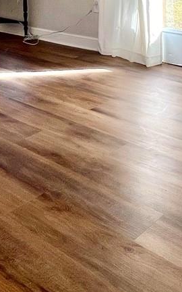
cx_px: 87
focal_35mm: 51
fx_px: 405
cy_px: -49
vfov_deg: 33.1
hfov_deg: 25.3
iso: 32
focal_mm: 1.57
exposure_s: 1/131
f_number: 1.8
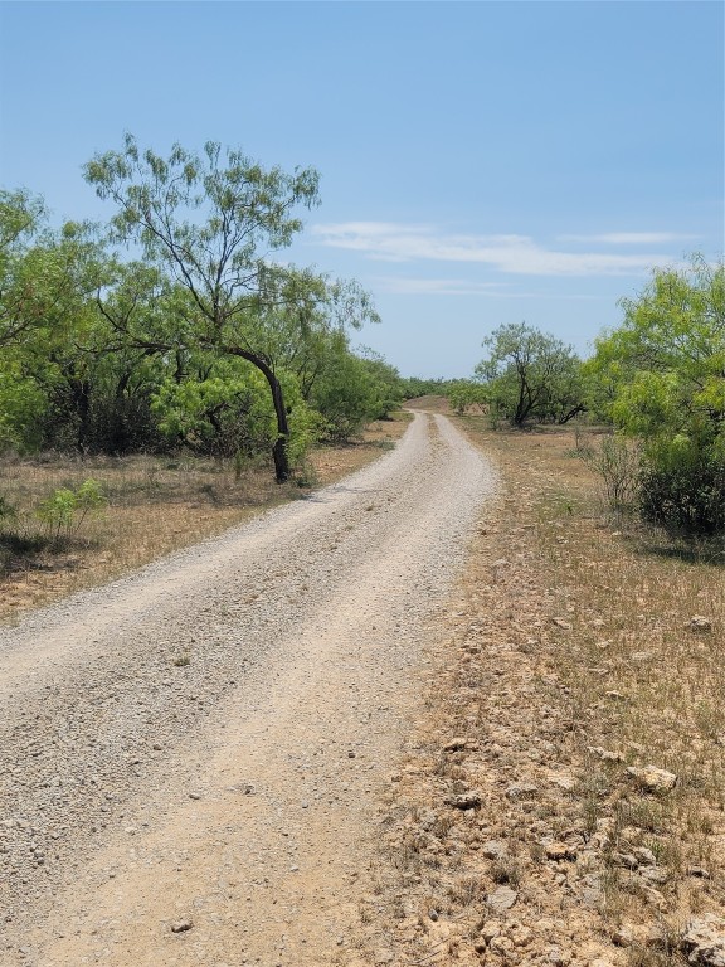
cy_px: 484
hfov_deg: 53.1
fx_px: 726
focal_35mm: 26
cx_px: 362
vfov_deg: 67.3
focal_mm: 5.4
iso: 40
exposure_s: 1/3727
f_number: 1.8
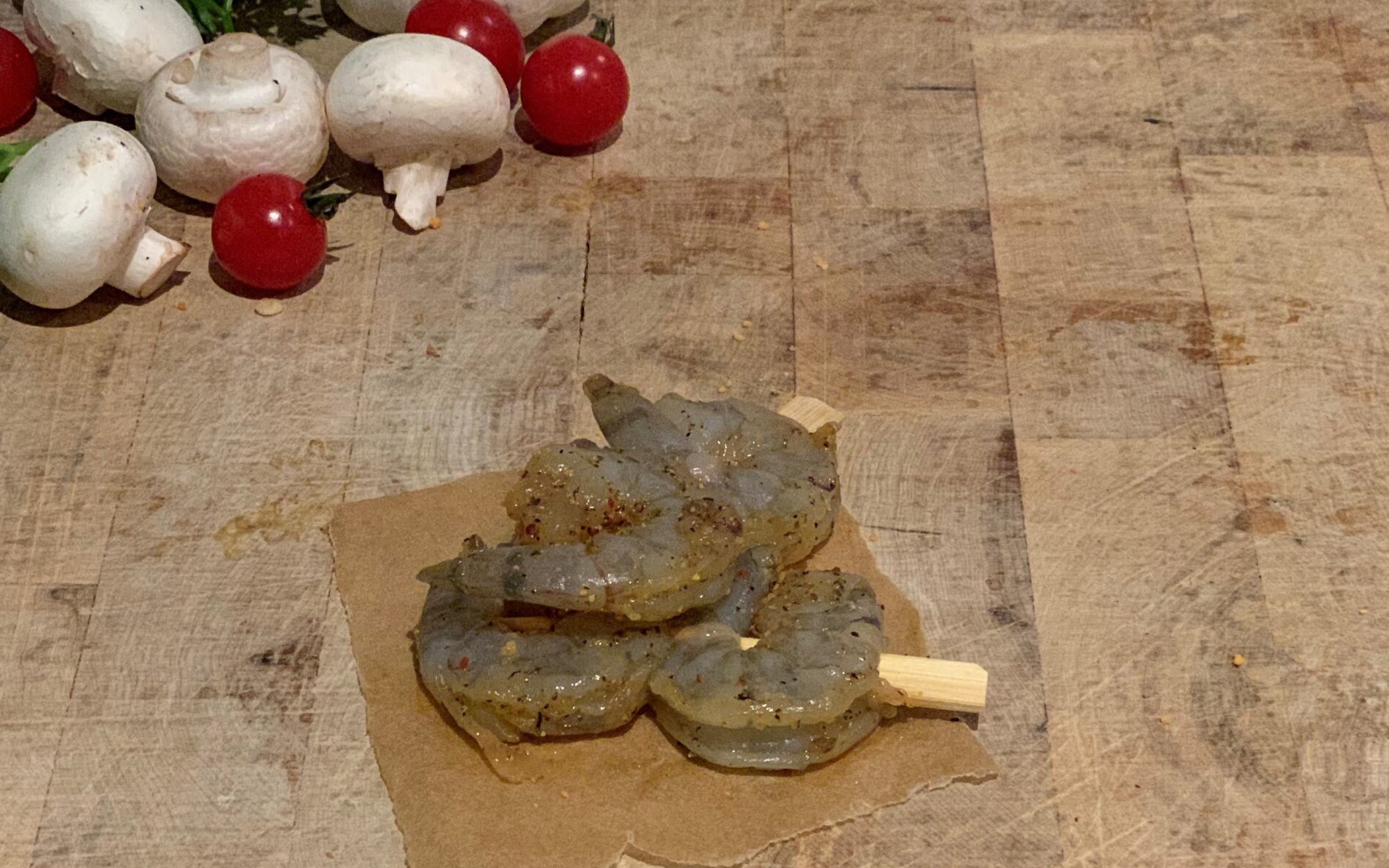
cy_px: 794
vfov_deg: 17.3
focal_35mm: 74
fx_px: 2801
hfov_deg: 27.8
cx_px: 695
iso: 320
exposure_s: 1/50
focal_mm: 6
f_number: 2.4
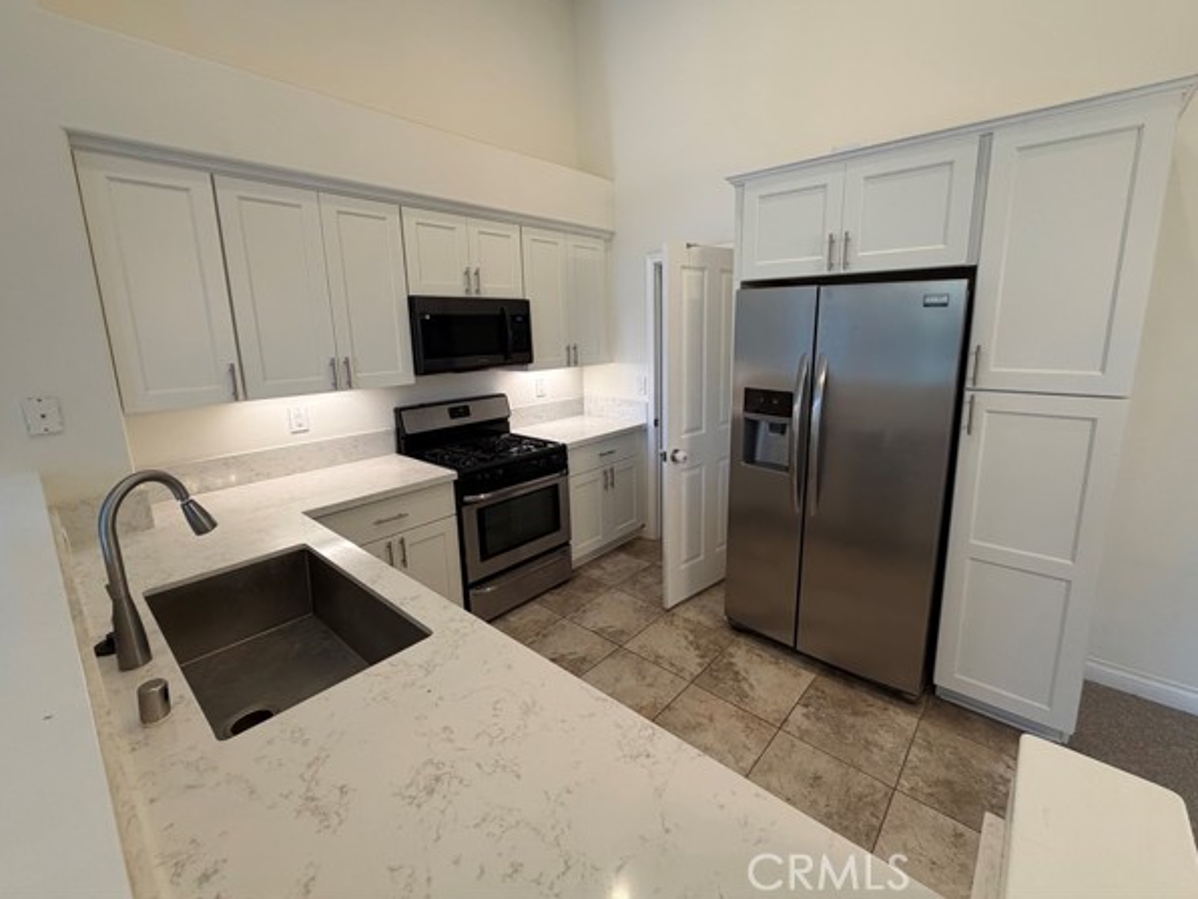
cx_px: 620
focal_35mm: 15
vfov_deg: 81.7
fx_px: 519
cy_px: 419
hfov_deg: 98.1
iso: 200
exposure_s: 1/120
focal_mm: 2.22
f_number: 2.2
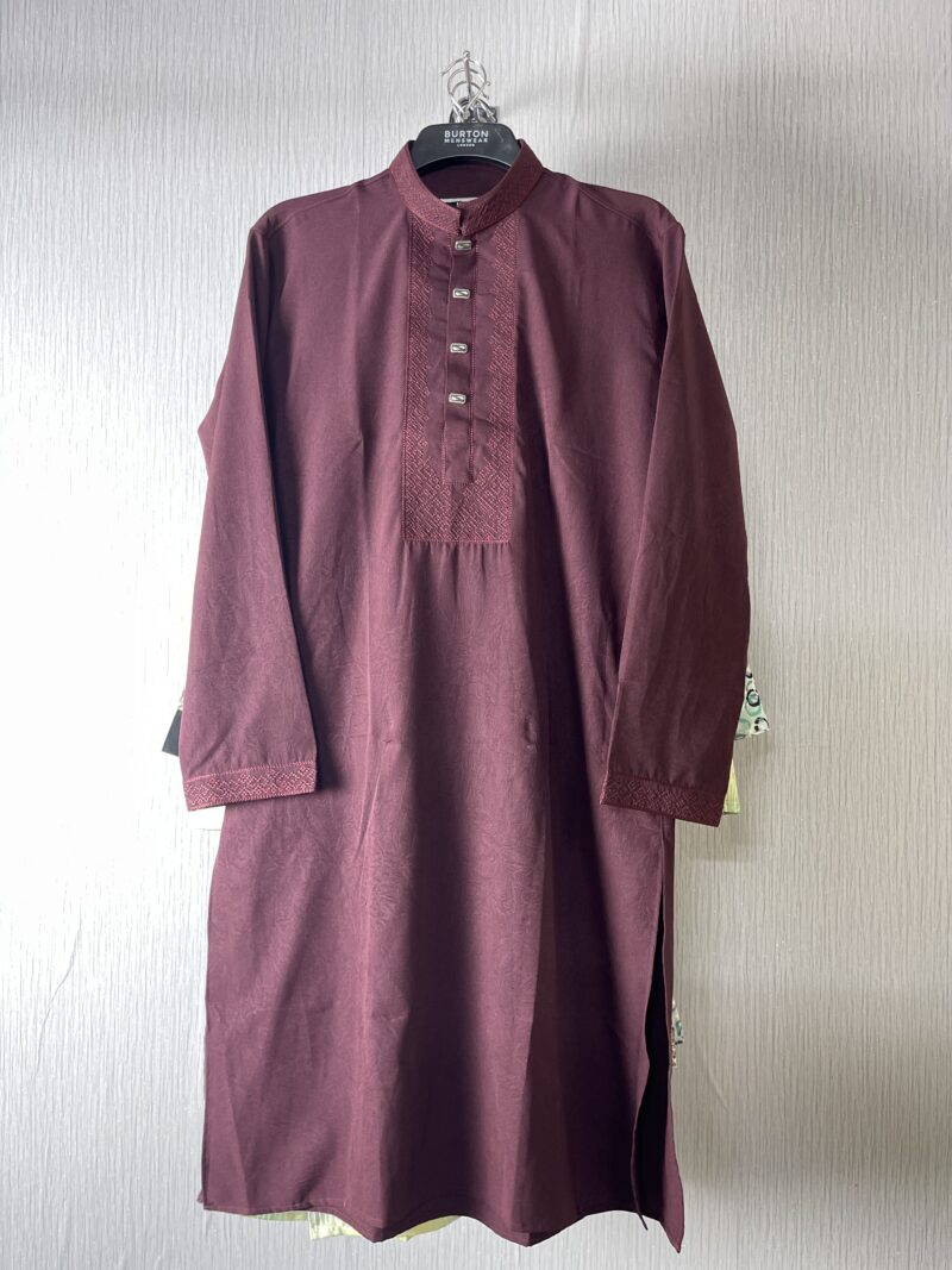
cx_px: 476
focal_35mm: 26
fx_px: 954
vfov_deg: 67.3
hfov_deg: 53.1
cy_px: 635
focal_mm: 5.1
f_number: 1.6
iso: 320
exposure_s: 1/51
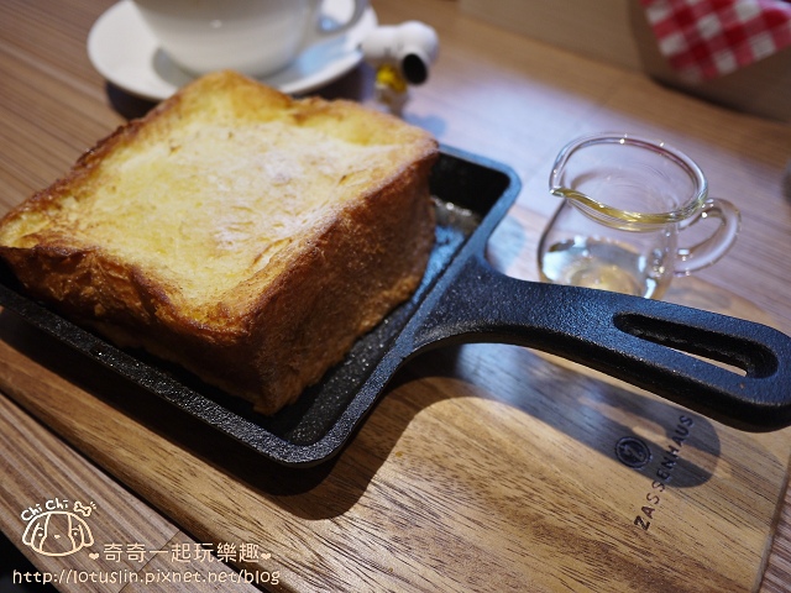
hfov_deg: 63.4
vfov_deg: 49.7
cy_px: 296
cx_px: 396
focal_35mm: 28
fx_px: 640
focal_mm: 14
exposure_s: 1/80
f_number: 2.5
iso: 100
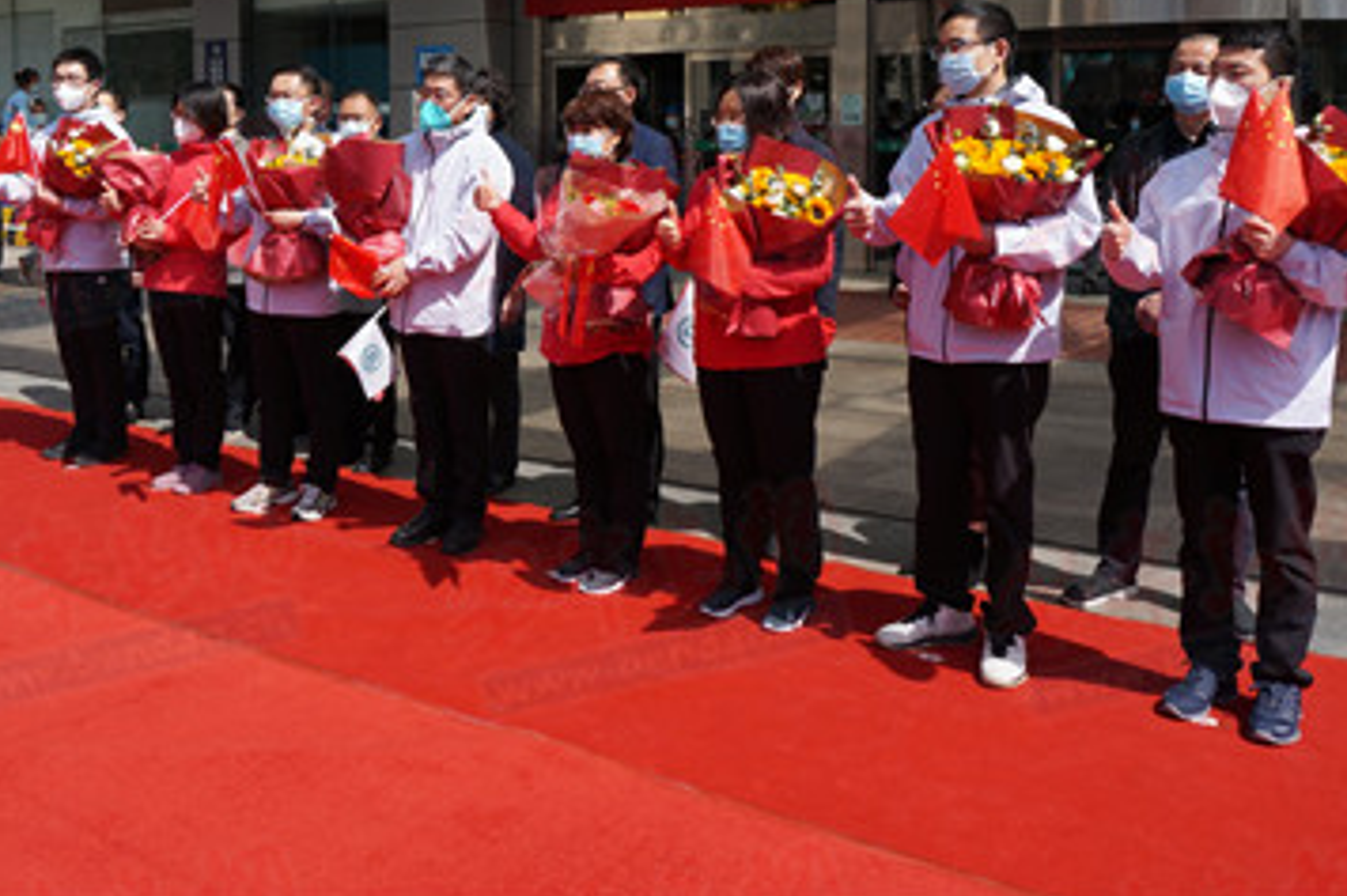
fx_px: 1421
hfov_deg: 50.4
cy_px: 198
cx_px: 541
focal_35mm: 38
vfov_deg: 34.1
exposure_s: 1/160
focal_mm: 16
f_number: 9
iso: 100
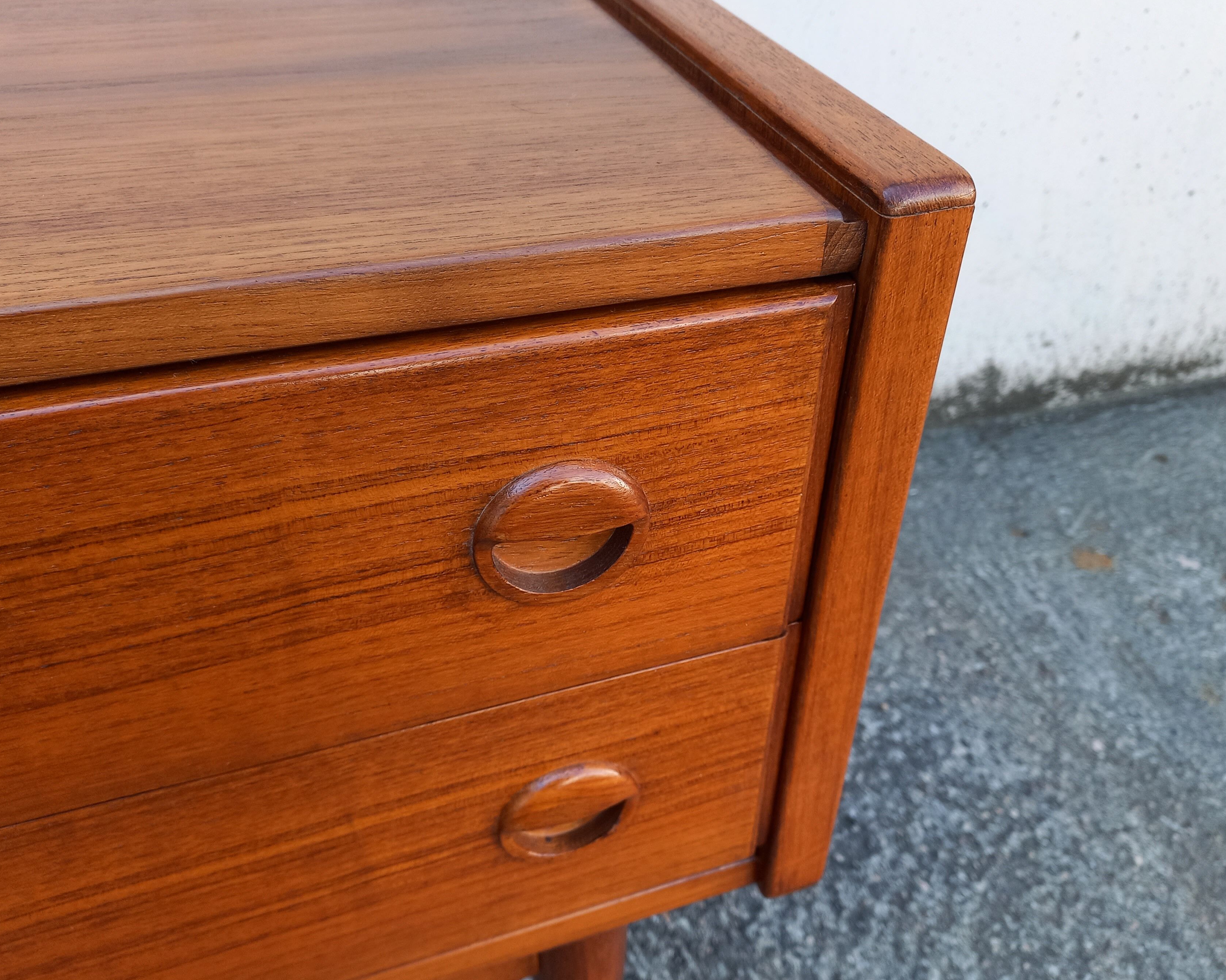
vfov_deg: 50.0
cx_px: 665
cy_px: 478
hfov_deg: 60.4
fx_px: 1052
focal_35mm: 29
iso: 64
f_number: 1.8
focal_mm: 4.65
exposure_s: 1/100
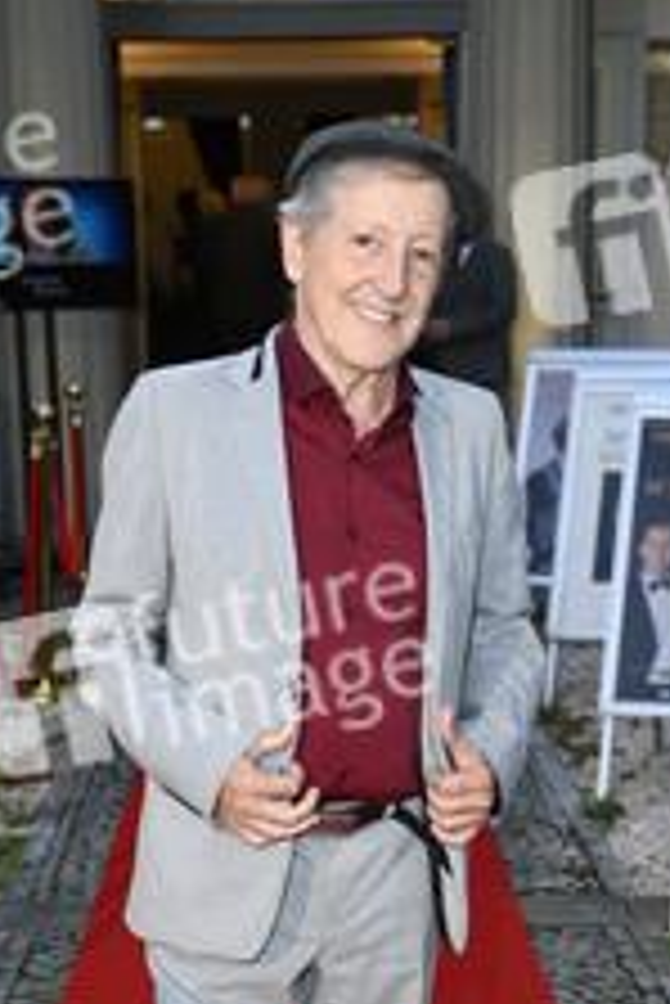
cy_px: 896
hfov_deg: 15.9
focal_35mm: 86
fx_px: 2397
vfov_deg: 23.0
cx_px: 333
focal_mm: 48
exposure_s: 1/250
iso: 800
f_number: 5.6
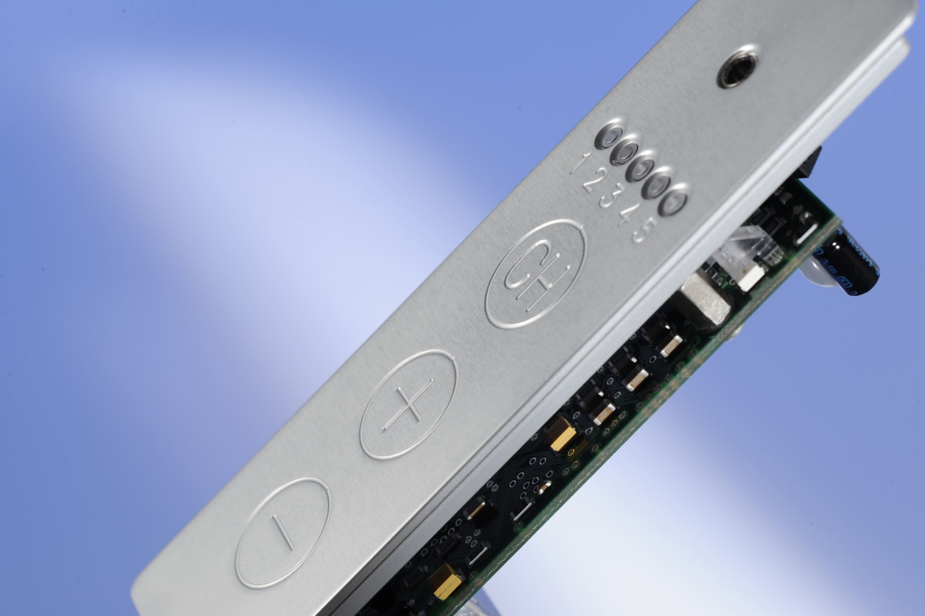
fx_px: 2183
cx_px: 462
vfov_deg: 16.1
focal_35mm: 85
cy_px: 308
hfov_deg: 23.9
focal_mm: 85
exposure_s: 1/80
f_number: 13
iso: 200
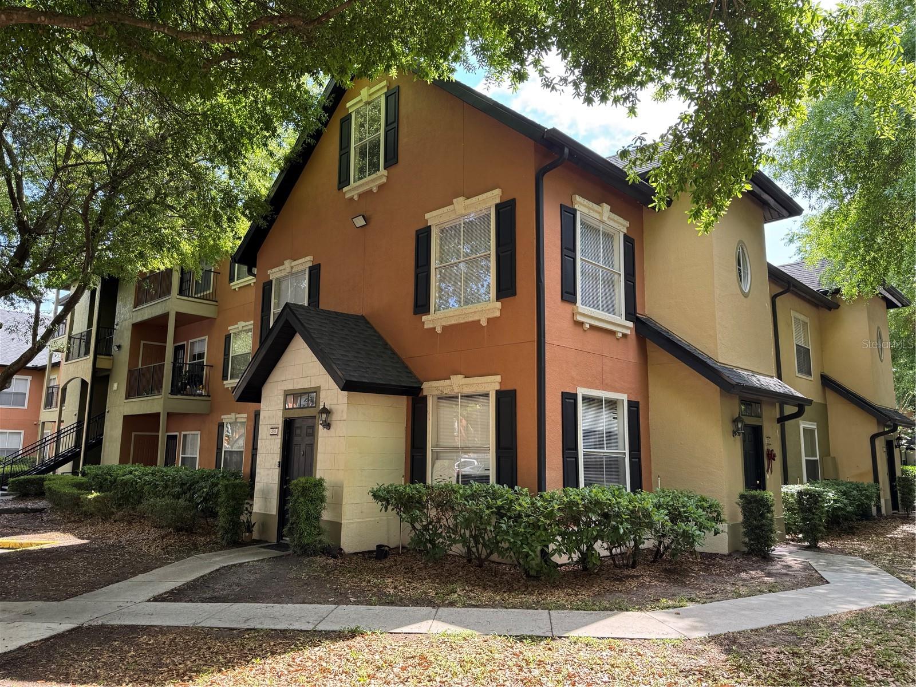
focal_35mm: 24
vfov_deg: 56.8
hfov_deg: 71.6
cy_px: 344
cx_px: 458
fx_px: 635
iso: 80
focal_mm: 6.76
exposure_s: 1/379
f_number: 1.78
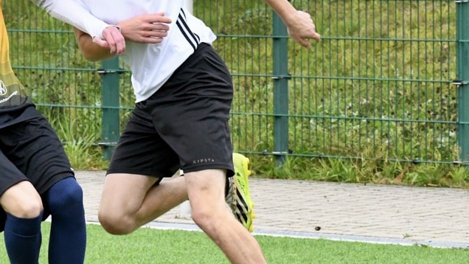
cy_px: 94
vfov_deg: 5.1
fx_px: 2935
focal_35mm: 236
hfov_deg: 9.1
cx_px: 44
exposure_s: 1/1250
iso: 6400
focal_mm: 112
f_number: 9
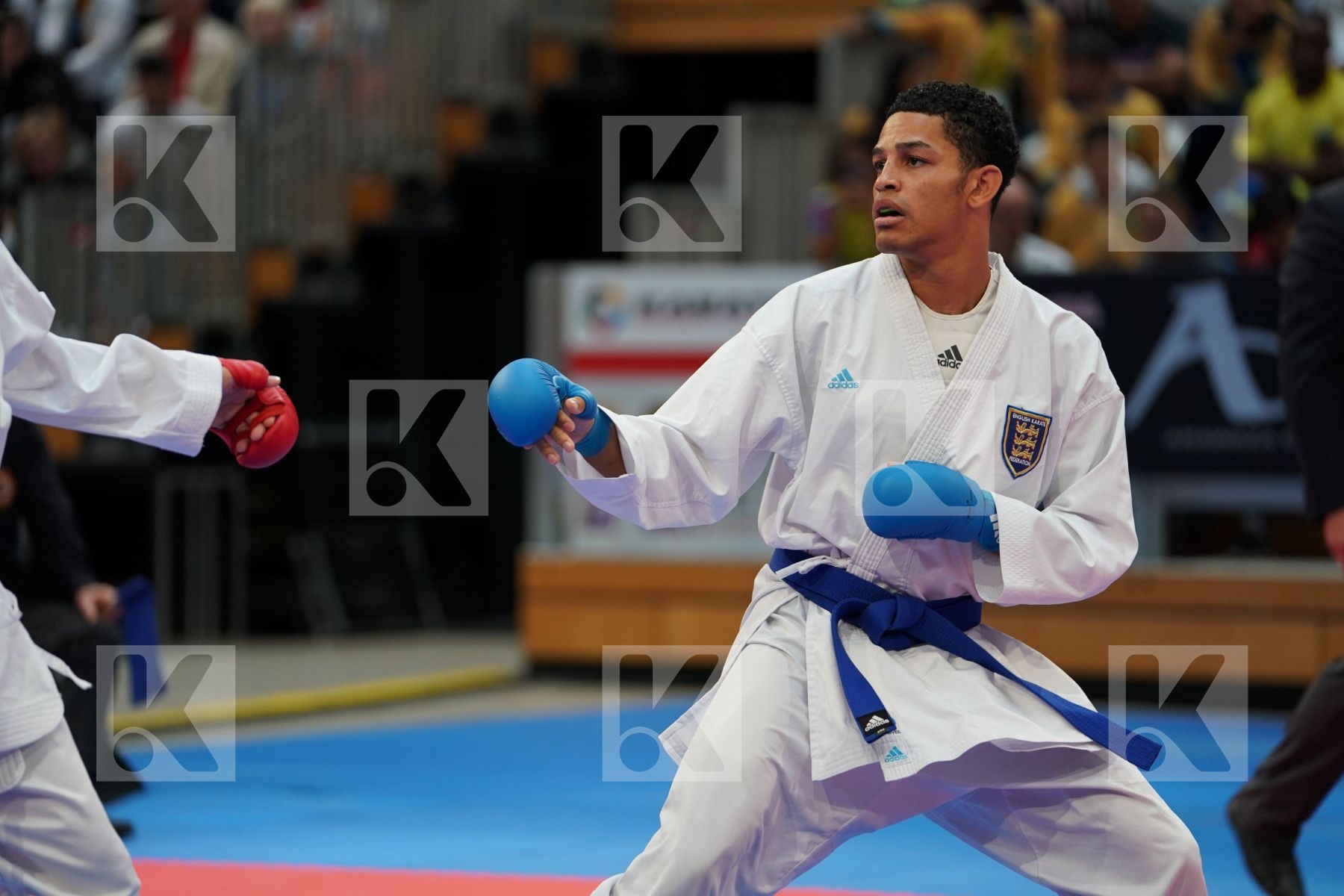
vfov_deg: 7.9
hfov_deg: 11.9
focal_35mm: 173
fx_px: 6458
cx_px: 672
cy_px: 448
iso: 1250
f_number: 2.8
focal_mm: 173
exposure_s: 1/1000
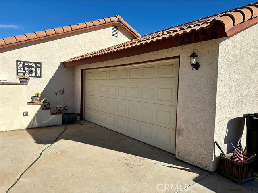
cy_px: 96
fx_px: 179
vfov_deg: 56.8
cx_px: 129
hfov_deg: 71.6
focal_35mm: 24
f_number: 1.78
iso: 80
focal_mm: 6.86
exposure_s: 1/6623
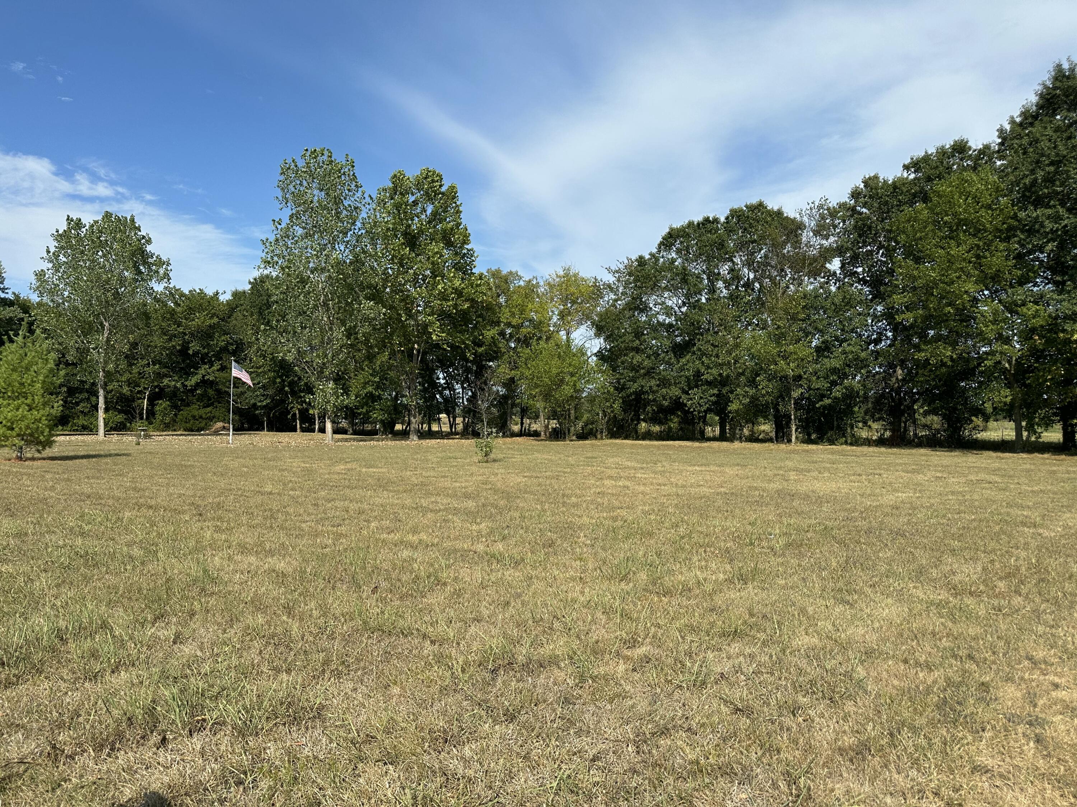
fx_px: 747
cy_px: 404
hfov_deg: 71.6
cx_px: 538
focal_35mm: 24
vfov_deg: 56.8
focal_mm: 6.86
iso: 80
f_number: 1.78
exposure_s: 1/4762
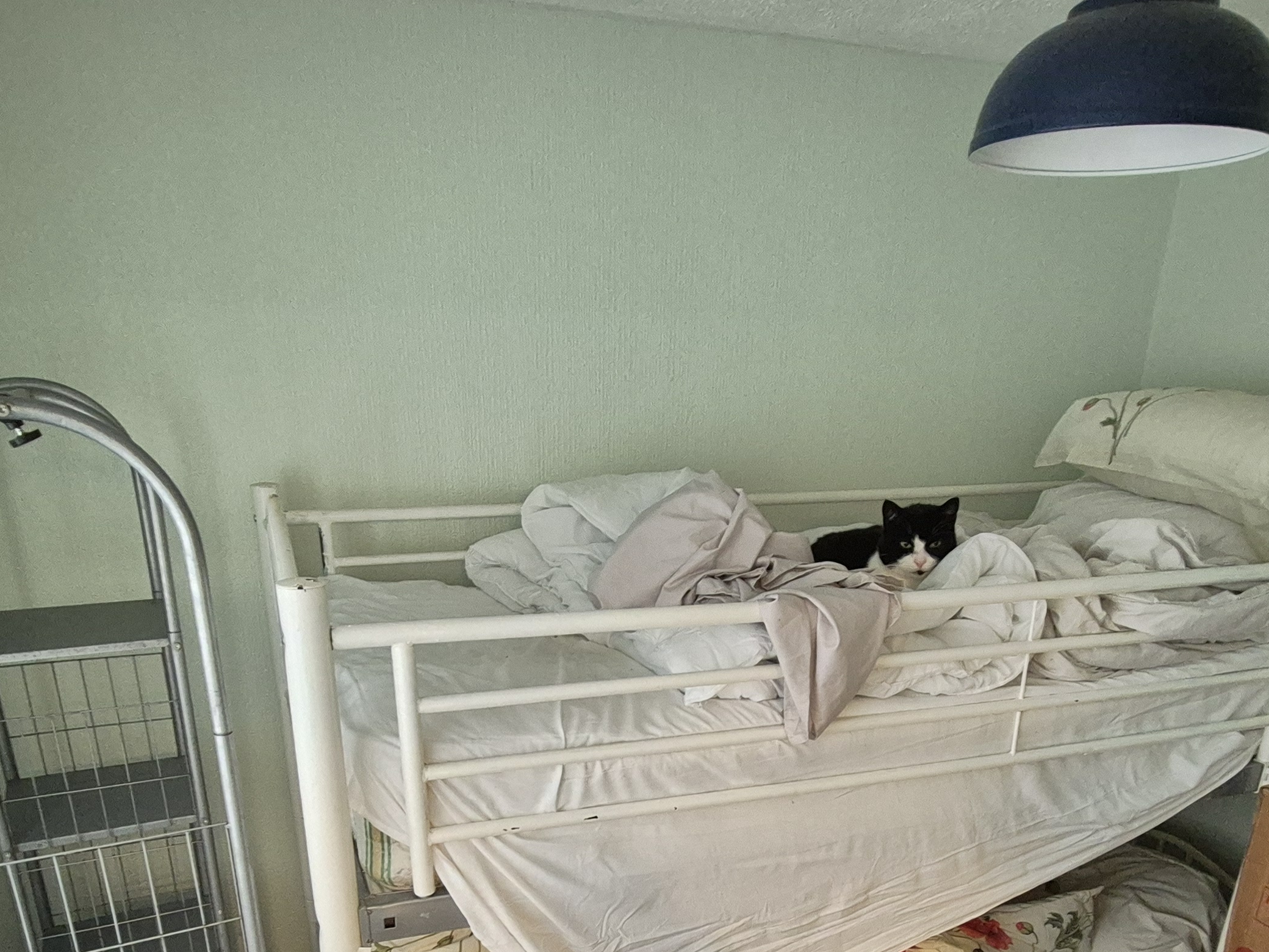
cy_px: 778
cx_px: 622
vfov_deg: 51.1
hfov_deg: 69.4
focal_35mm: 25
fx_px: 916
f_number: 2.2
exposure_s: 1/33
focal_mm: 2.2
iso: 1600
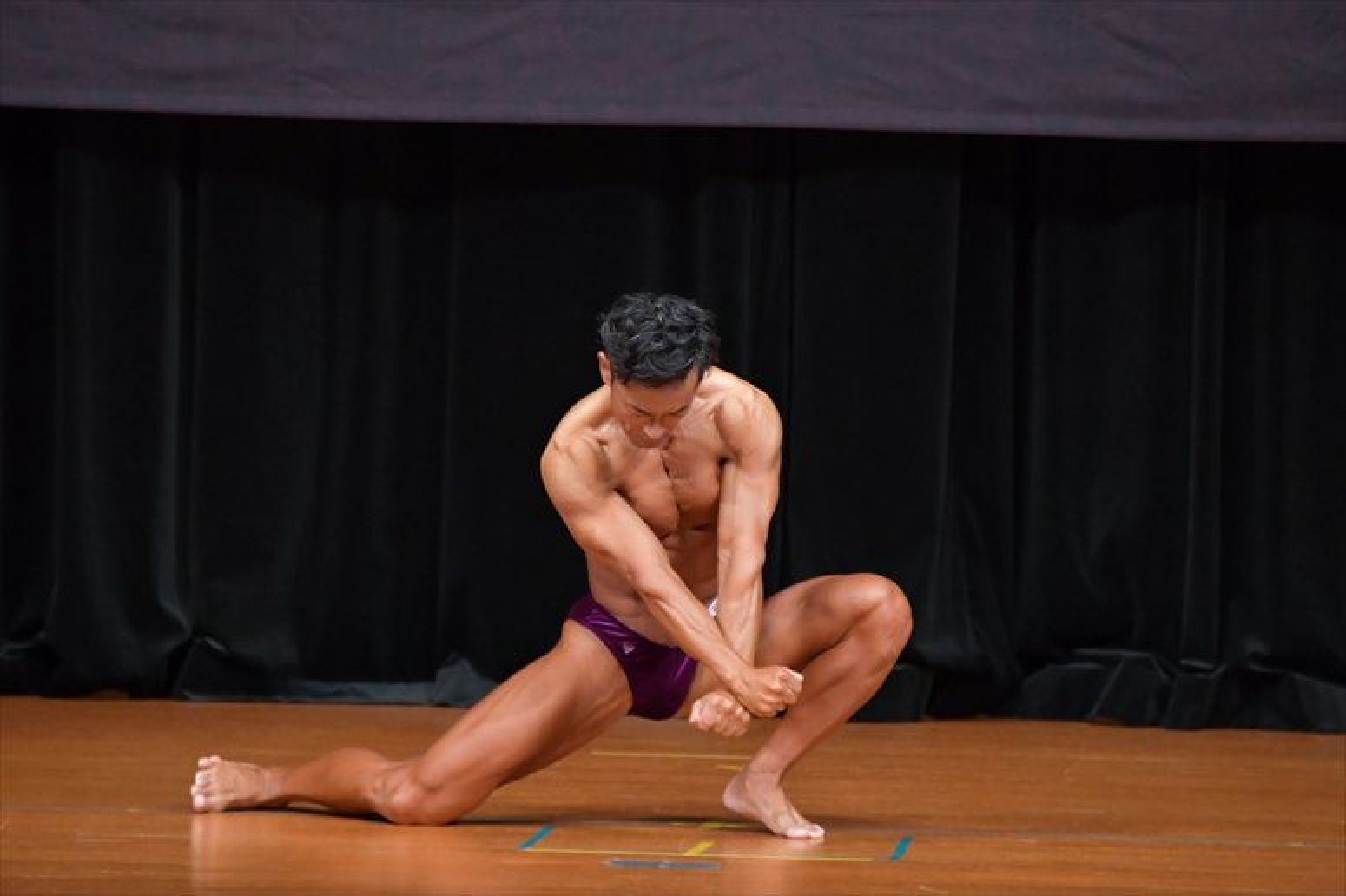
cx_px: 673
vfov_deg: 3.1
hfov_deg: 4.6
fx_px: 16817
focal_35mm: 450
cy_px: 448
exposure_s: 1/400
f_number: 5.6
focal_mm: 300
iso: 5000
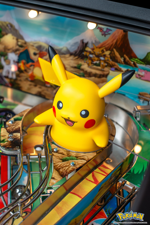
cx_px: 75
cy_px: 112
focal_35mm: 50
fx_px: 312
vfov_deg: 39.6
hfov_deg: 27.0
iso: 320
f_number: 6.3
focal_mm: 50
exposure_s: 1/80
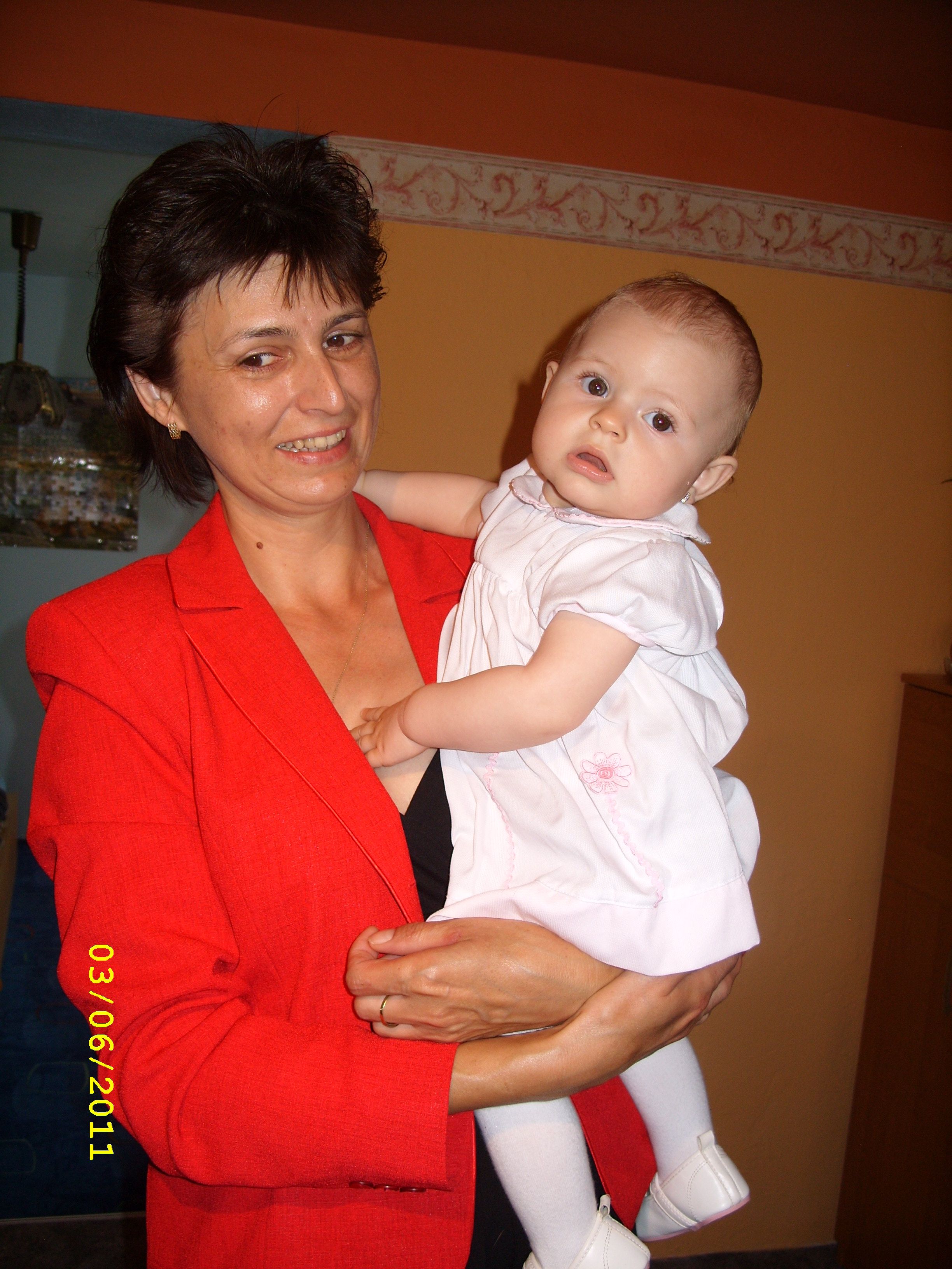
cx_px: 476
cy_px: 634
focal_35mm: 38
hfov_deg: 37.7
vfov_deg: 49.0
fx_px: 1393
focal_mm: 7.8
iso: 50
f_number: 2.8
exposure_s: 1/30
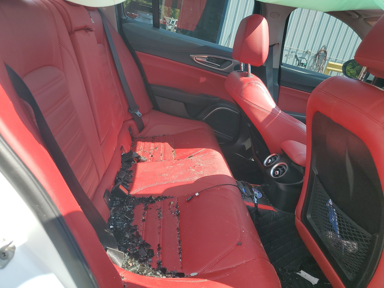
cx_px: 192
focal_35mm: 26
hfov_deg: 67.3
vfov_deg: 53.1
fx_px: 288
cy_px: 144
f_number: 1.5
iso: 50
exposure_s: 1/625
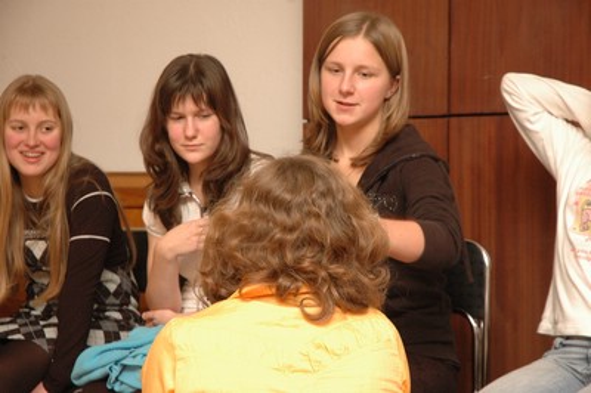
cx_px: 296
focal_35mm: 105
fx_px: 1722
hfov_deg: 19.5
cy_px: 196
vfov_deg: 13.0
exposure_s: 1/45
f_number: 5.6
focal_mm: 70
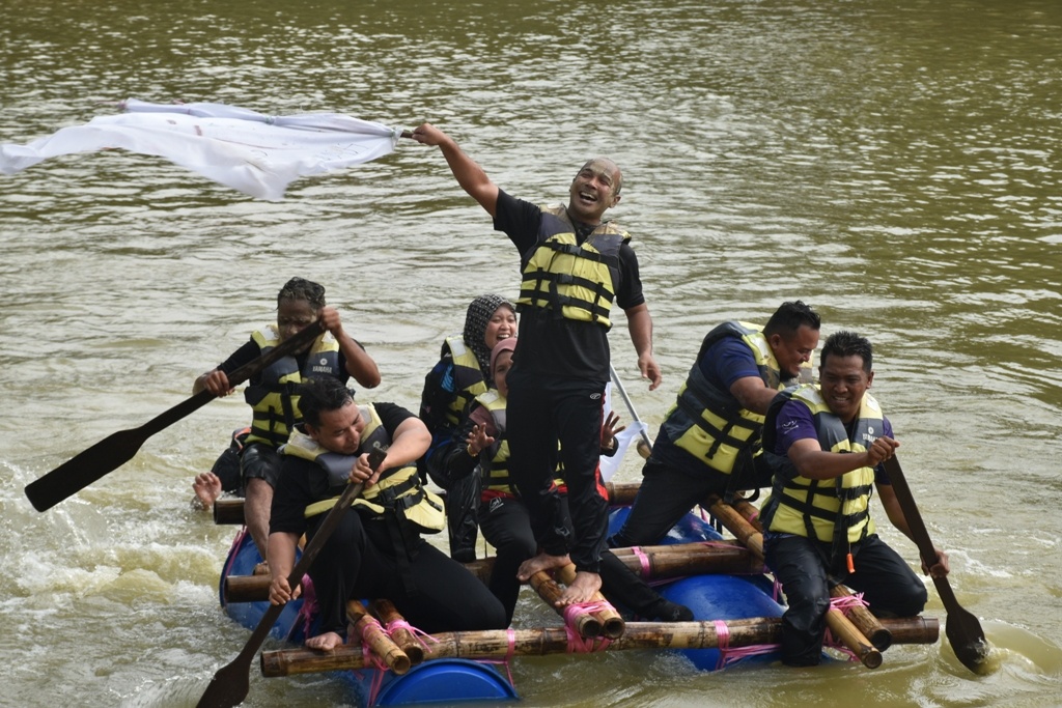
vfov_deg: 12.2
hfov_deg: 18.2
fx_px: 3319
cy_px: 354
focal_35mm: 112
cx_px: 531
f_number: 8
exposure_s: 1/250
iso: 220
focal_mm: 75
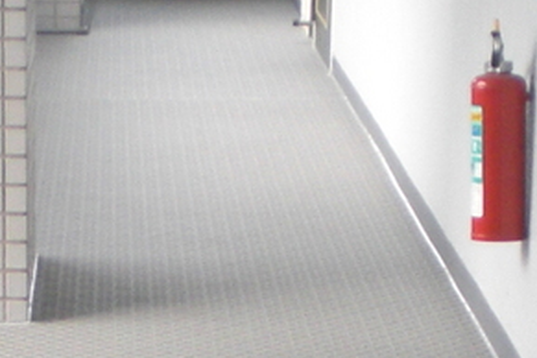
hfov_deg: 12.6
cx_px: 127
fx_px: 2431
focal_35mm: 163
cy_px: 537
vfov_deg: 8.2
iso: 200
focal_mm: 6.3
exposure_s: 1/30
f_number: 3.1
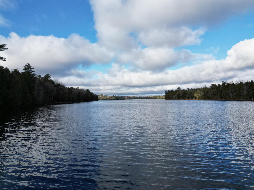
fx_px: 176
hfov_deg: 71.6
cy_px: 95
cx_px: 127
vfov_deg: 56.8
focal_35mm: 24
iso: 130
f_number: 1.7
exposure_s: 1/2500
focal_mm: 6.72
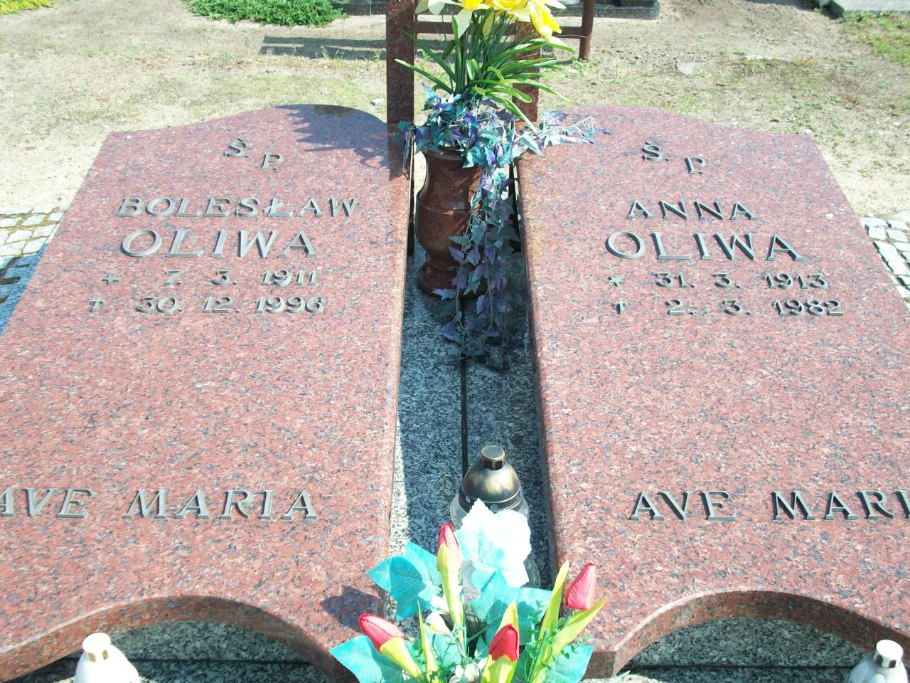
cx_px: 455
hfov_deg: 41.2
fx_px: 1209
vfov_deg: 31.5
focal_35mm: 46
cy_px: 342
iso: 80
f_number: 3.1
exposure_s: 1/465
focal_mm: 7.6
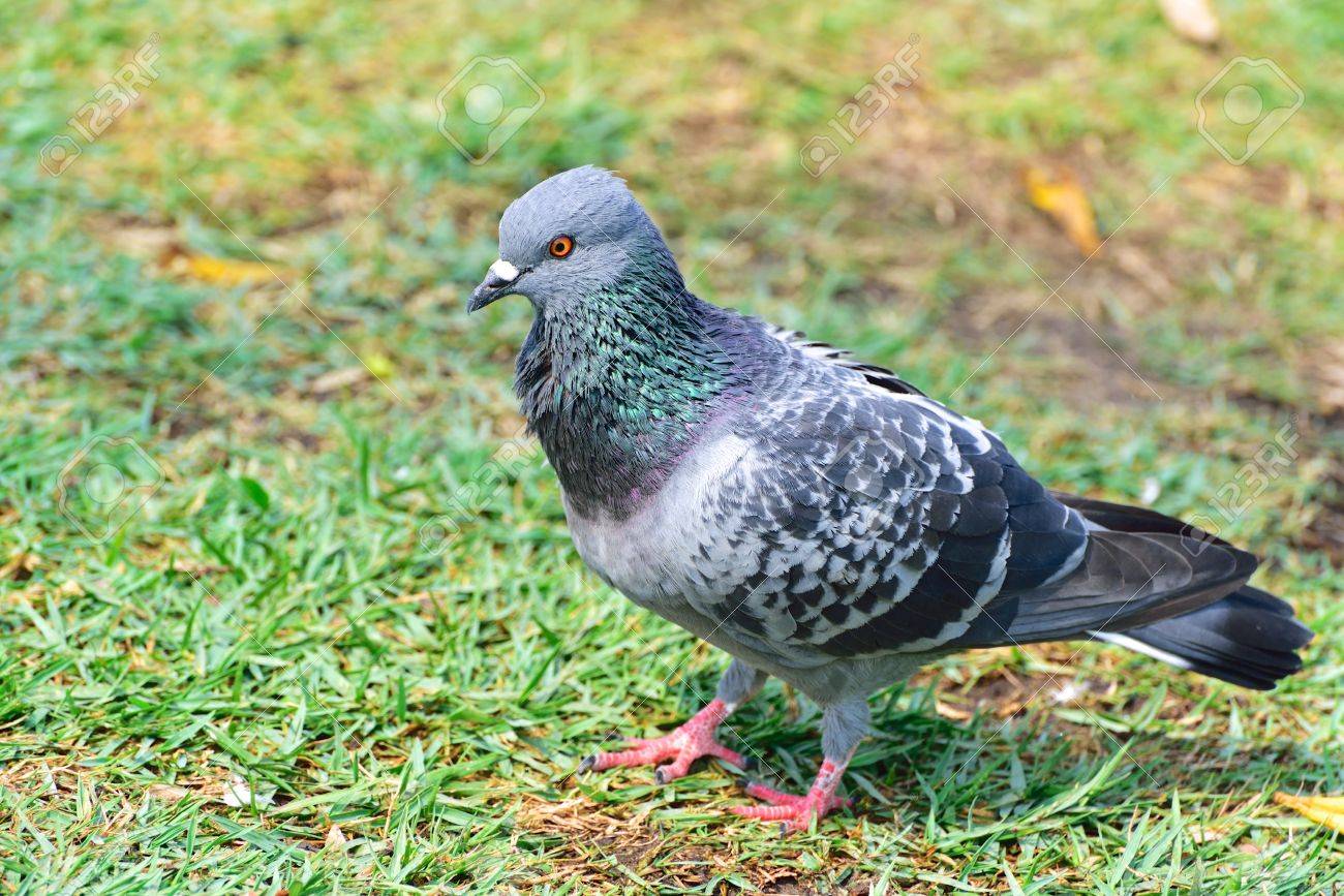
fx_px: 11200
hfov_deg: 6.9
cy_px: 448
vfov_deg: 4.6
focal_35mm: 300
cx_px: 672
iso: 500
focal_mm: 300
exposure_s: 1/1250
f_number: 8
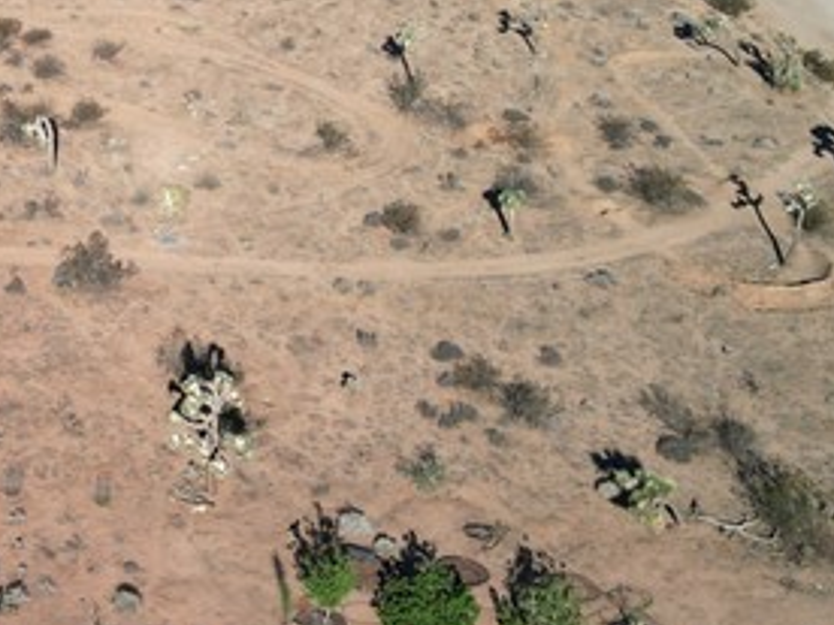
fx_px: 2144
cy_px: 91
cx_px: -21
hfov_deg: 21.2
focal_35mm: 89
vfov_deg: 16.4
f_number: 1.7
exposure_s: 1/400
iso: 100
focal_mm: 6.72
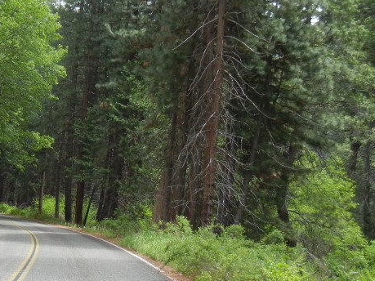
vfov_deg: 21.7
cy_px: 73
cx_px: 48
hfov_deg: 28.0
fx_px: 726
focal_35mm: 67
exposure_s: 1/419
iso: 160
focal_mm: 5.4
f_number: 3.5
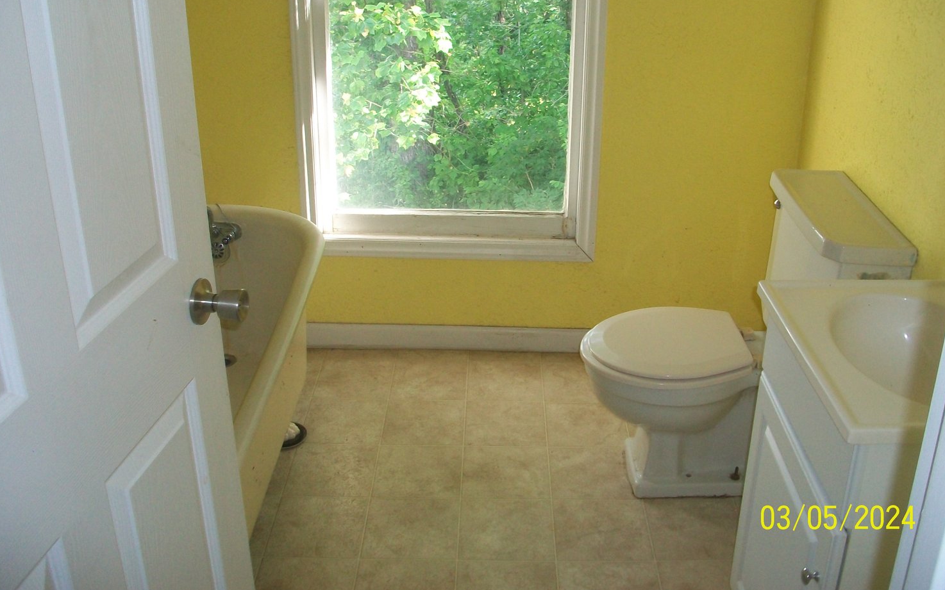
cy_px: 235
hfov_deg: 52.8
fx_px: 953
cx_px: 480
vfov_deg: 34.3
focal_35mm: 37
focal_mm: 5.7
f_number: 2.8
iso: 120
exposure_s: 1/60
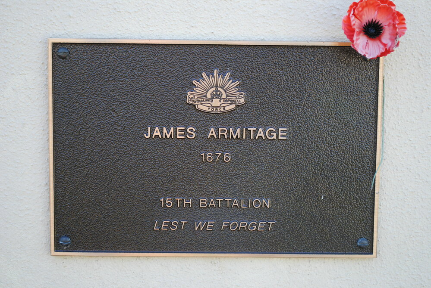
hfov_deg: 28.0
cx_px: 216
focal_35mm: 72
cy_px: 144
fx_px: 863
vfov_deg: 19.0
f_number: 5.3
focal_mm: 48
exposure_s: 1/100
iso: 200
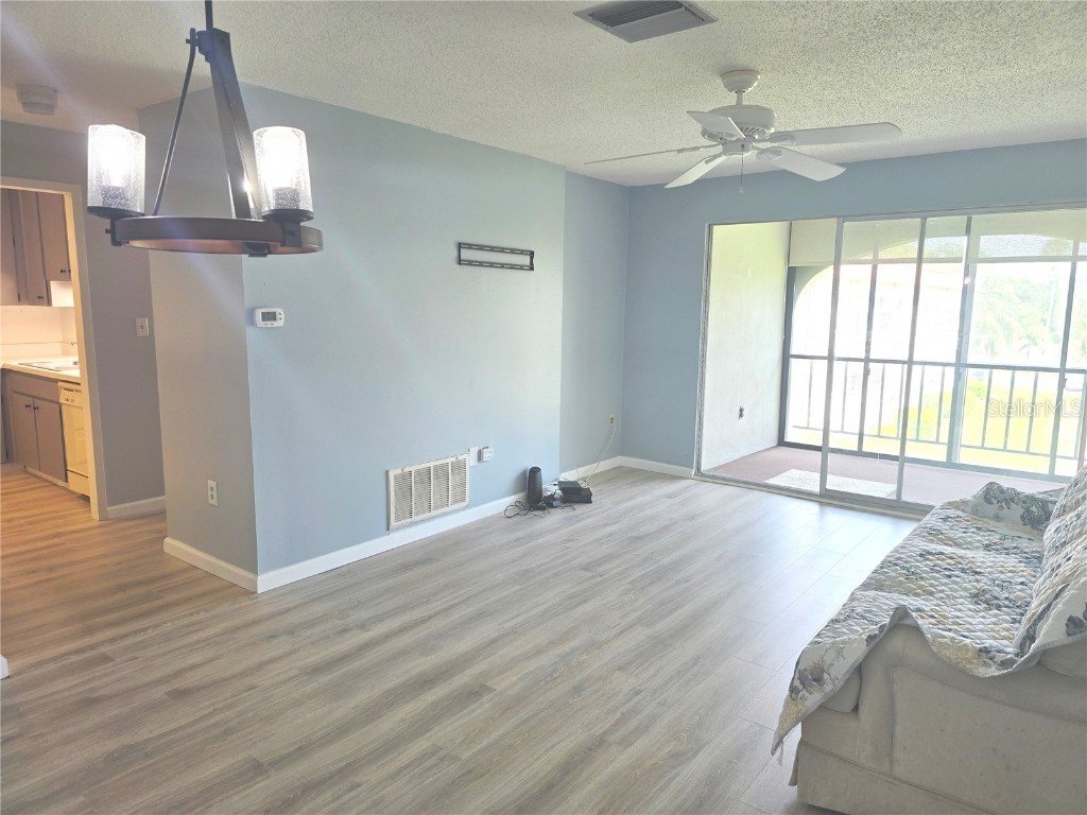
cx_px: 544
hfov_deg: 73.9
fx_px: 722
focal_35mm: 23
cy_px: 408
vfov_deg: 58.9
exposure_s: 1/120
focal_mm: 6.3
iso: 40
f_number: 1.7
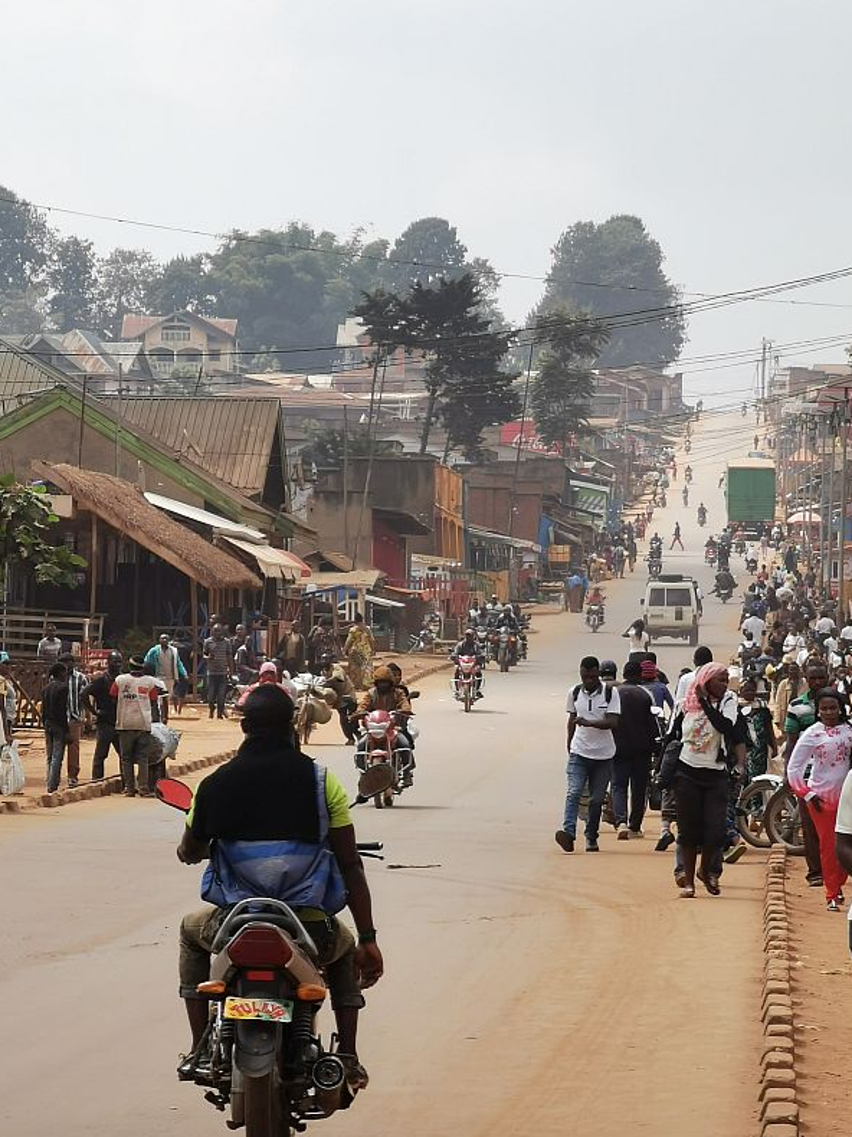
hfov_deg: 8.3
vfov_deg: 11.0
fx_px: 5877
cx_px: 389
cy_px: 615
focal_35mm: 179
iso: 50
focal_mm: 14.46
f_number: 3.4
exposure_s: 1/459
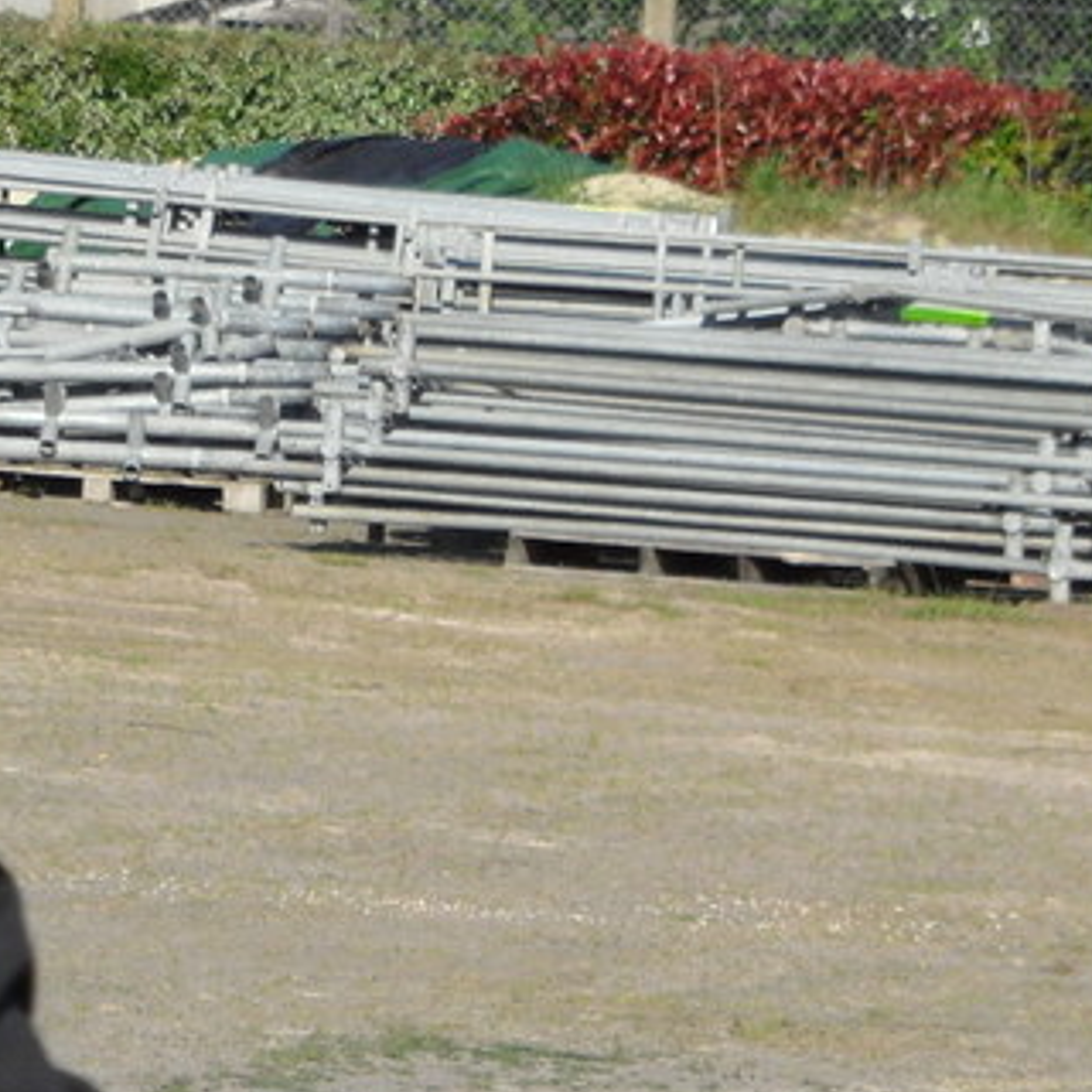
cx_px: -119
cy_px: 867
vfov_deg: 3.2
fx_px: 19844
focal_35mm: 556
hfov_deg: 3.1
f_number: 4.6
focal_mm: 34.8
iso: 80
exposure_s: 1/500
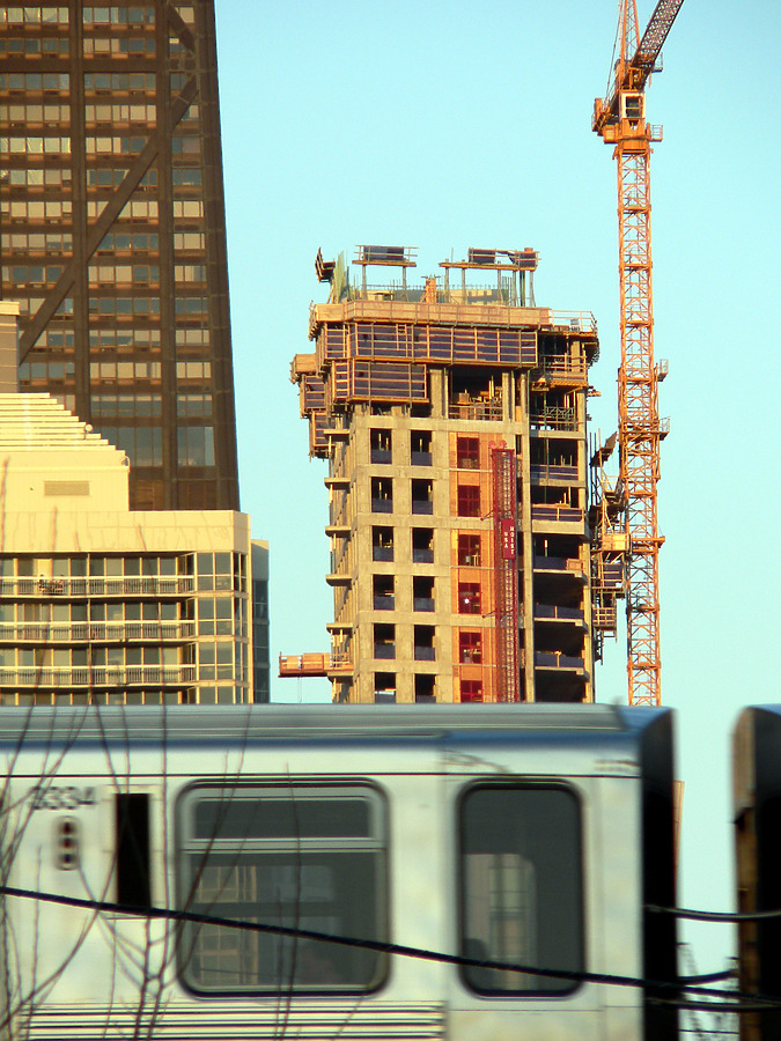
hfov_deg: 3.4
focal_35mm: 432
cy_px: 520
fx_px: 12996
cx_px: 390
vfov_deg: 4.6
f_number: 4
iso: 80
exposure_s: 1/250
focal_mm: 72
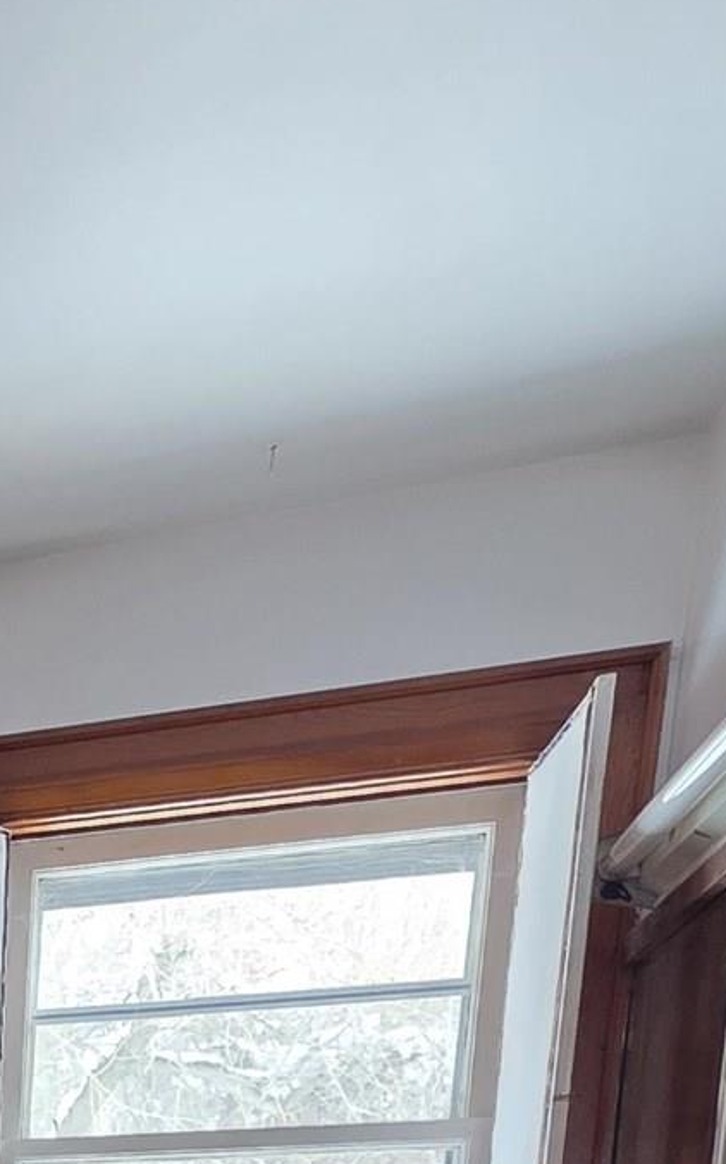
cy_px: 1600
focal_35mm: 47
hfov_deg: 21.2
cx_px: -473
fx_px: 1489
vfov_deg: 30.7
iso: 250
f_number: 1.9
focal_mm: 2.2
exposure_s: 1/120
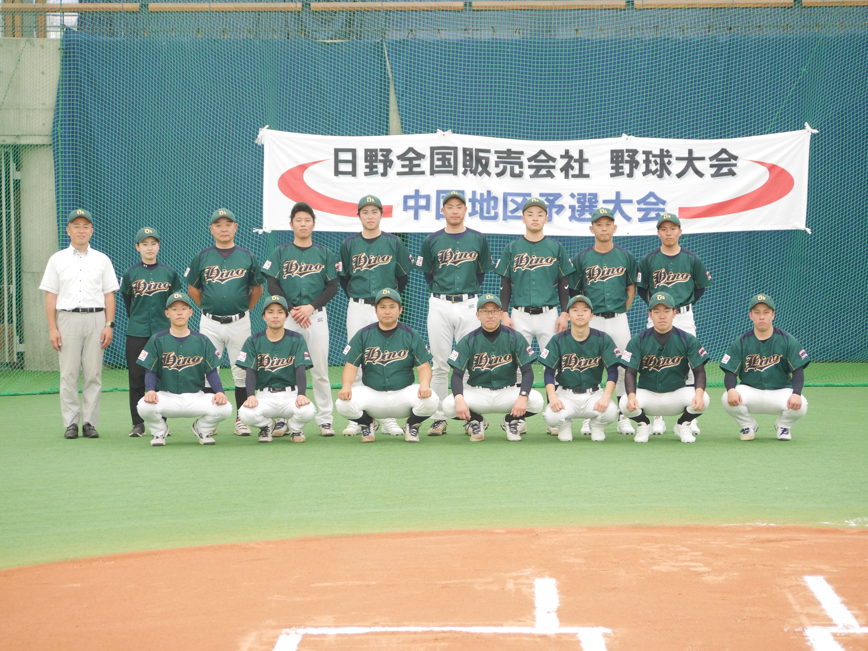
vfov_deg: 16.2
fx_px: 2283
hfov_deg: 21.5
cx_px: 431
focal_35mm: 91
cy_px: 322
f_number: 4
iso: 1000
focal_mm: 45
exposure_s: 1/100
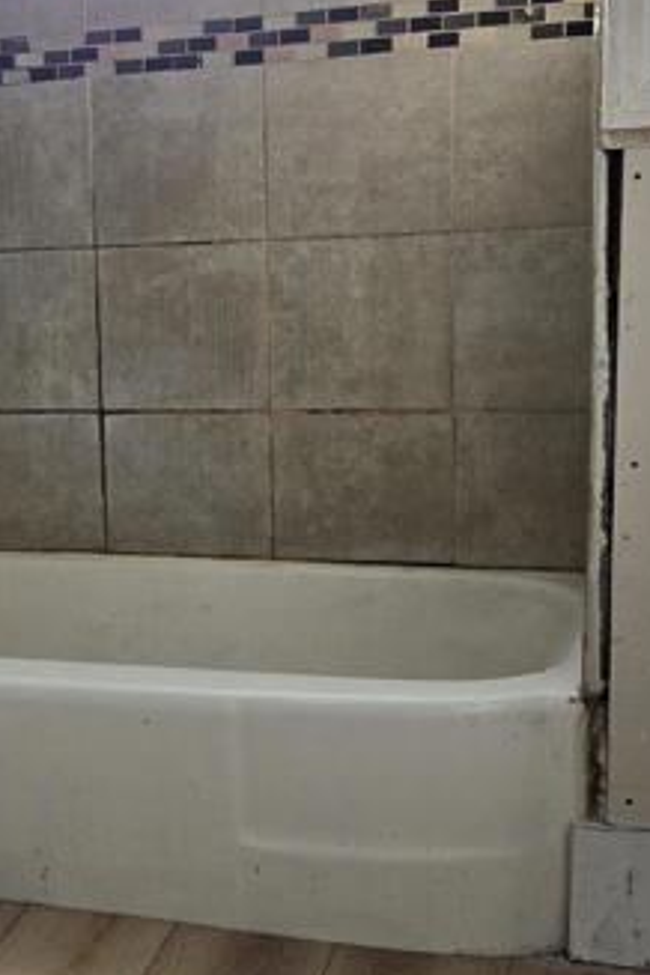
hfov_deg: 16.8
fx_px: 2031
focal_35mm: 75
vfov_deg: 27.0
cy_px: 489
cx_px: -265
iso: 32
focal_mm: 5.4
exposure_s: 1/120
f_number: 1.8
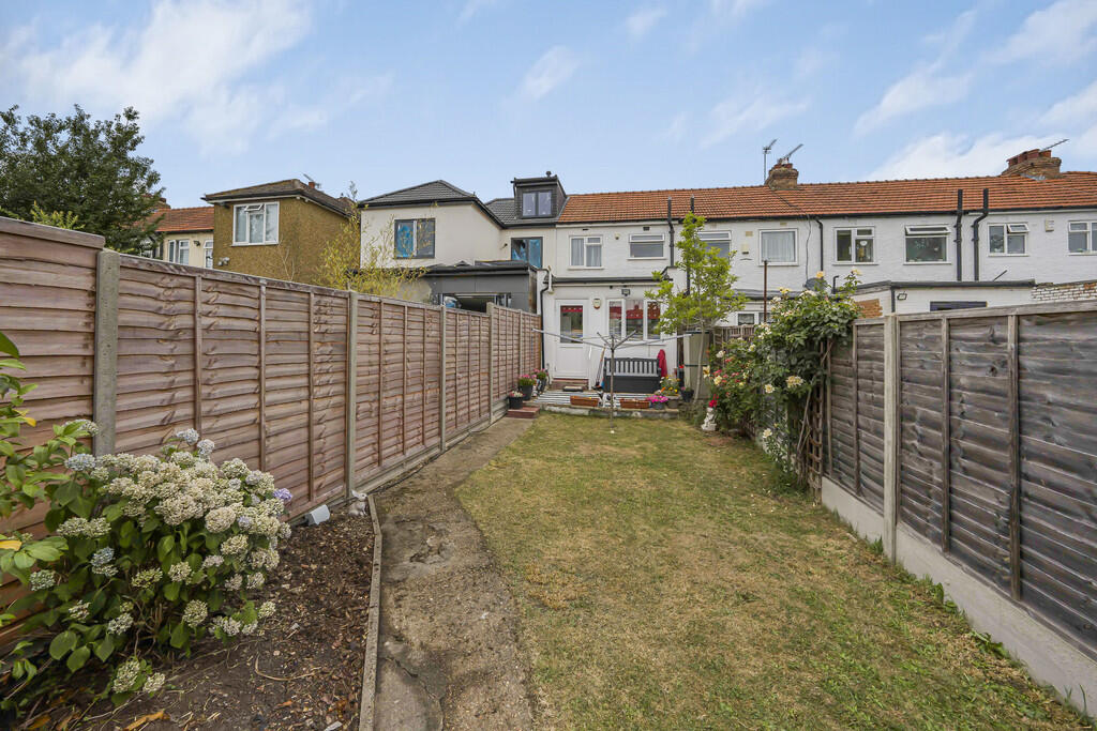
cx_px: 548
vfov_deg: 85.4
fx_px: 396
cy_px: 366
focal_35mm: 13
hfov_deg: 108.3
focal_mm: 13
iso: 320
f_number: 9
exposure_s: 1/500
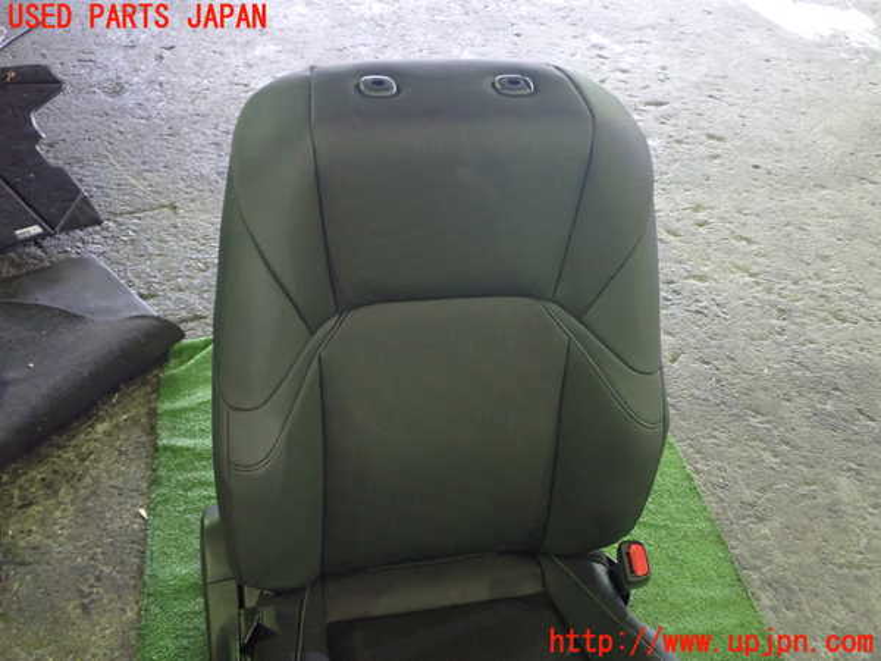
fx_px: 916
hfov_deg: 51.4
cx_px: 440
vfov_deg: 39.7
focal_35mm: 36
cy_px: 330
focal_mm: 6.37
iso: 800
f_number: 2.5
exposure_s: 1/13
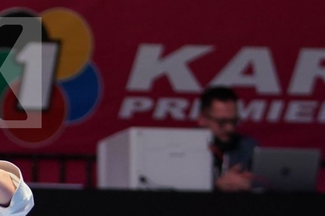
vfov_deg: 2.8
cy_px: 289
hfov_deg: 4.2
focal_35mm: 491
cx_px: -15
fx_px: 4430
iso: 1250
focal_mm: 97
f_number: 2.8
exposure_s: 1/500
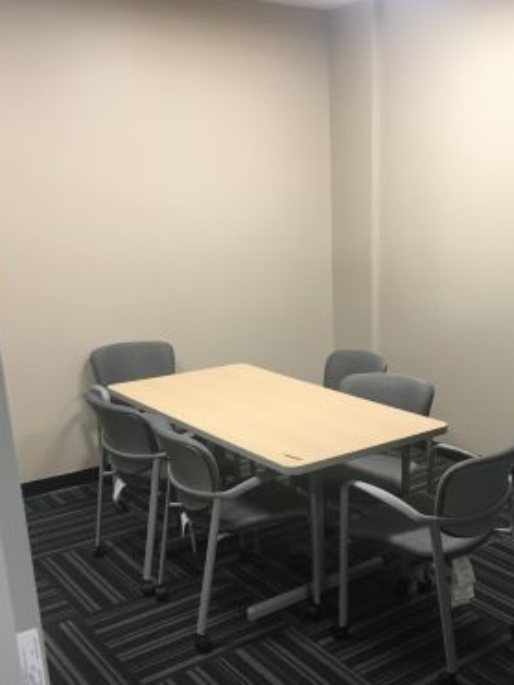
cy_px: 438
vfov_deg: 47.3
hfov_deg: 36.6
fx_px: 772
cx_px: 329
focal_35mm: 39
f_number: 2.2
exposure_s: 1/30
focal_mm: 4.15
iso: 80
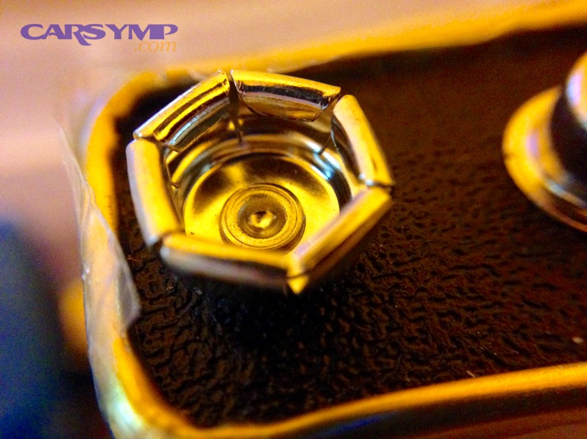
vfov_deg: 42.9
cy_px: 220
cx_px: 294
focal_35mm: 33
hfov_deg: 55.4
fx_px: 559
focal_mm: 4.12
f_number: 2.4
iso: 800
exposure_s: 1/15
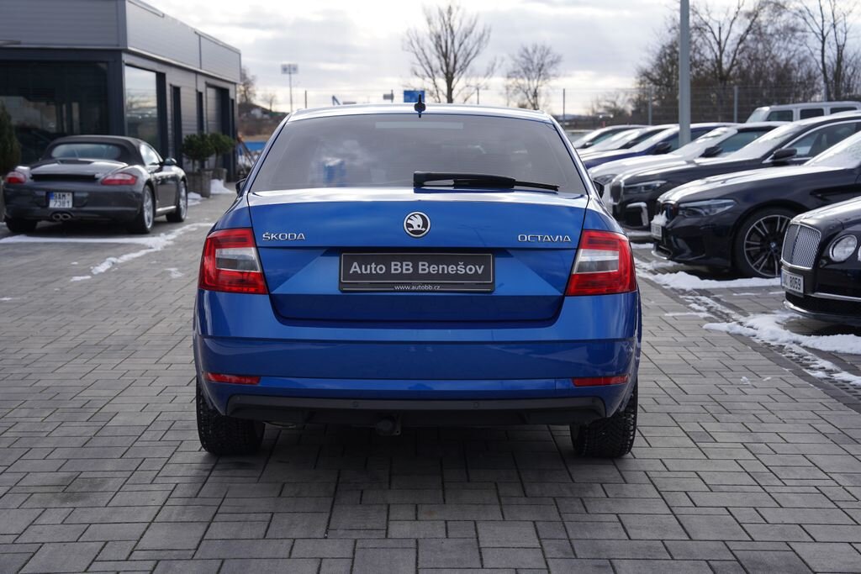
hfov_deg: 35.6
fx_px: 1339
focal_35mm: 56
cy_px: 287
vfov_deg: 24.2
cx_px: 430
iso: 100
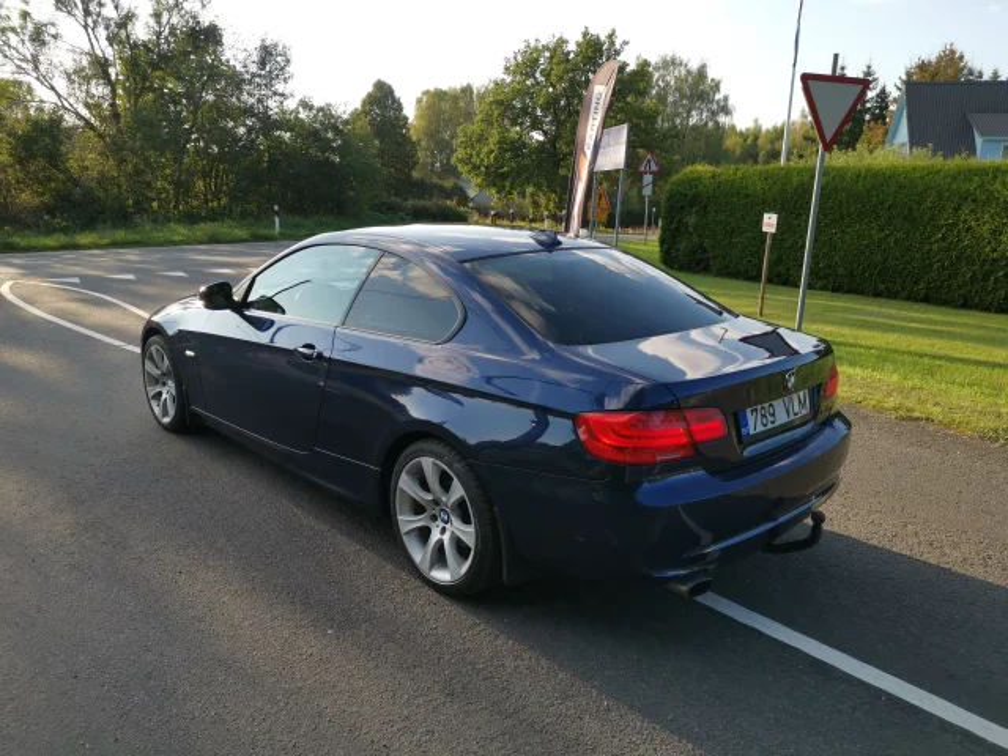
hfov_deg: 65.3
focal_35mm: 27
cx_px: 504
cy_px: 378
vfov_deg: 51.4
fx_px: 786
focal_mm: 5.58
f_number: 1.8
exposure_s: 1/704
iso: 50
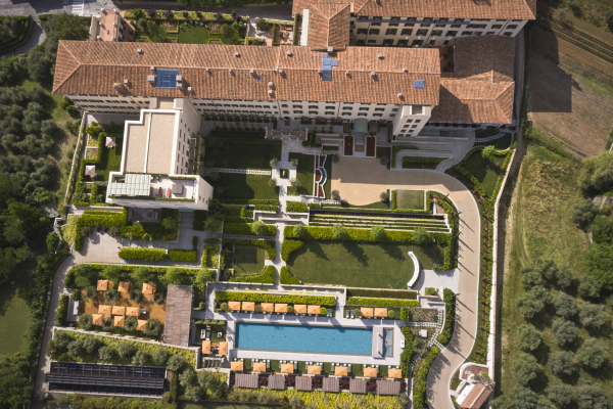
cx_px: 306
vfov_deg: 46.4
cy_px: 204
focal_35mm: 28
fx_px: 477
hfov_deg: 65.5
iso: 100
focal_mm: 10.26
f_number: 11
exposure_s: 1/200
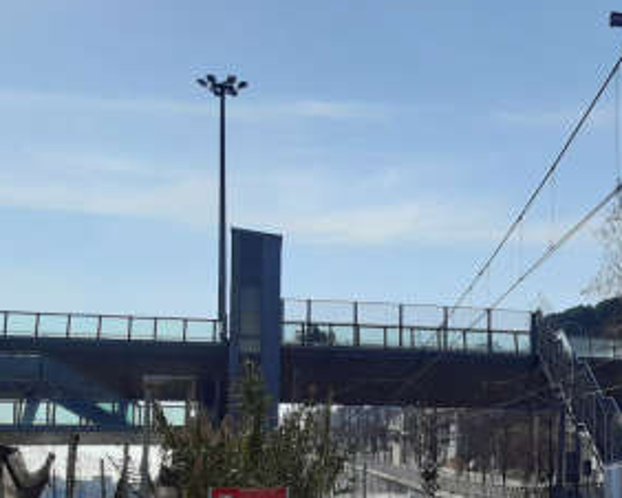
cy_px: 452
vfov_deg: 21.7
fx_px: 1271
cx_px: 701
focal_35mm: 69
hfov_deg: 25.3
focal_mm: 3.92
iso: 40
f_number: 1.7
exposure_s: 1/3690
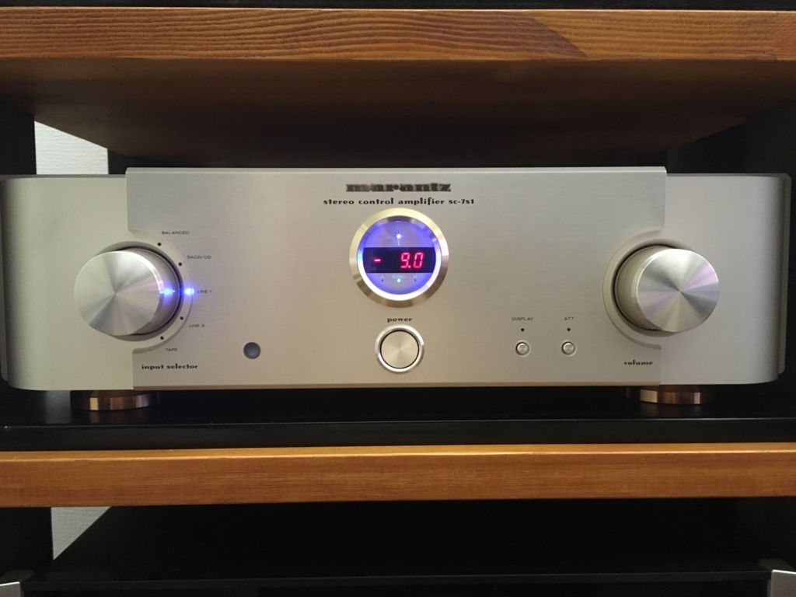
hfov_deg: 61.7
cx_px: 398
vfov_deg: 48.2
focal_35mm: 29
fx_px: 667
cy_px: 298
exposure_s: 1/15
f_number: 2.2
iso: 500
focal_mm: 4.15
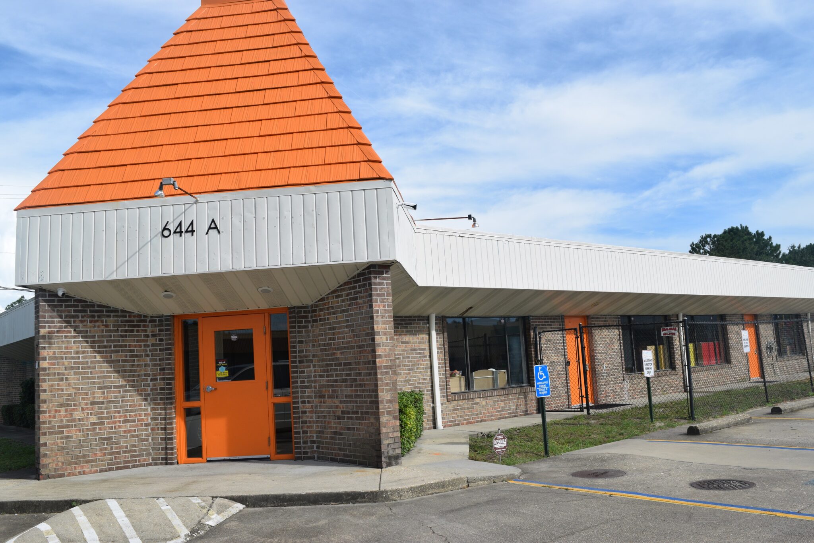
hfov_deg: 59.5
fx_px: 712
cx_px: 407
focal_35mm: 32
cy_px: 272
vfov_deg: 41.7
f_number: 10
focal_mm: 21
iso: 200
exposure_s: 1/400
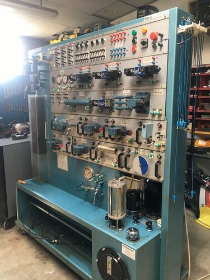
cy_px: 140
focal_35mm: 29
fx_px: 235
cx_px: 105
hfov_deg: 48.2
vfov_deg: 61.7
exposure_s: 1/33
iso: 40
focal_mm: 4.15
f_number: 2.2
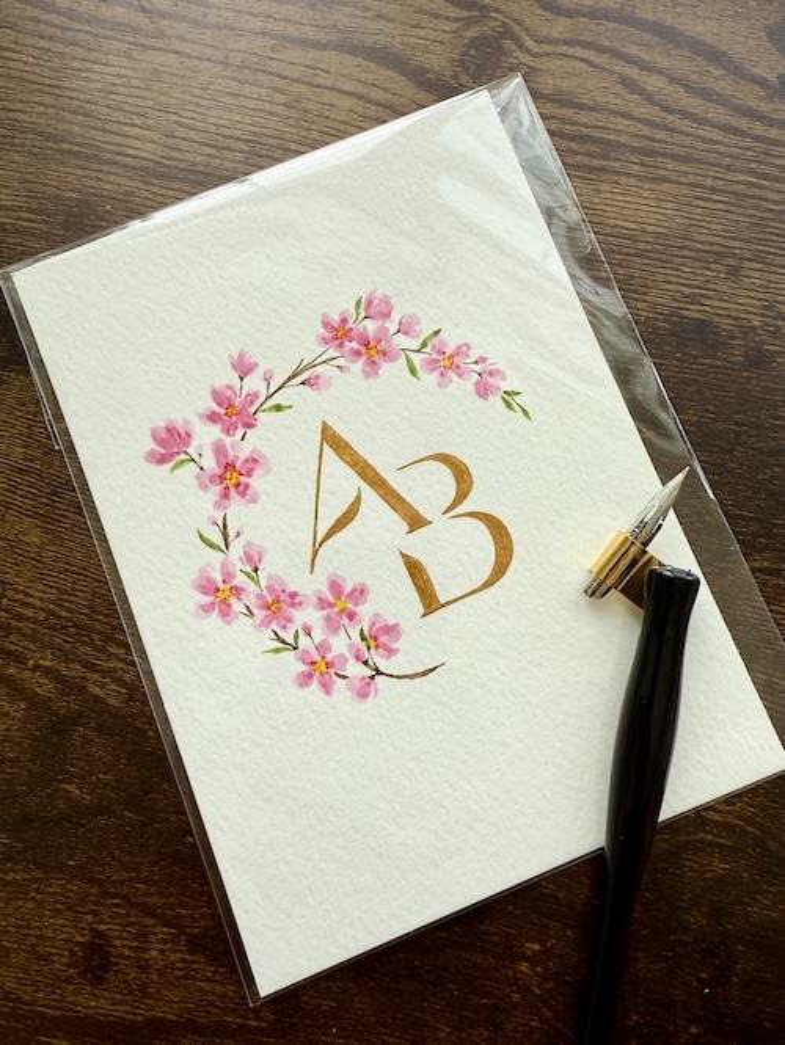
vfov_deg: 71.6
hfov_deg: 56.8
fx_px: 725
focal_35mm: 24
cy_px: 522
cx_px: 392
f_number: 2.2
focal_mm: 2.22
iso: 40
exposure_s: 1/99
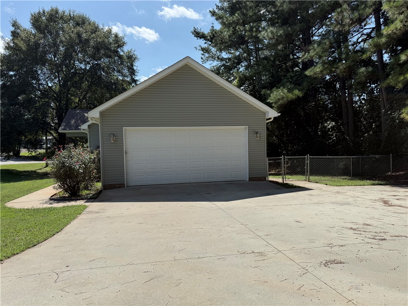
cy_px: 153
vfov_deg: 56.8
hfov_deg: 71.6
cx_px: 204
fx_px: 283
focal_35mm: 24
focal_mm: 6.76
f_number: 1.78
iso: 80
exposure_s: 1/4405
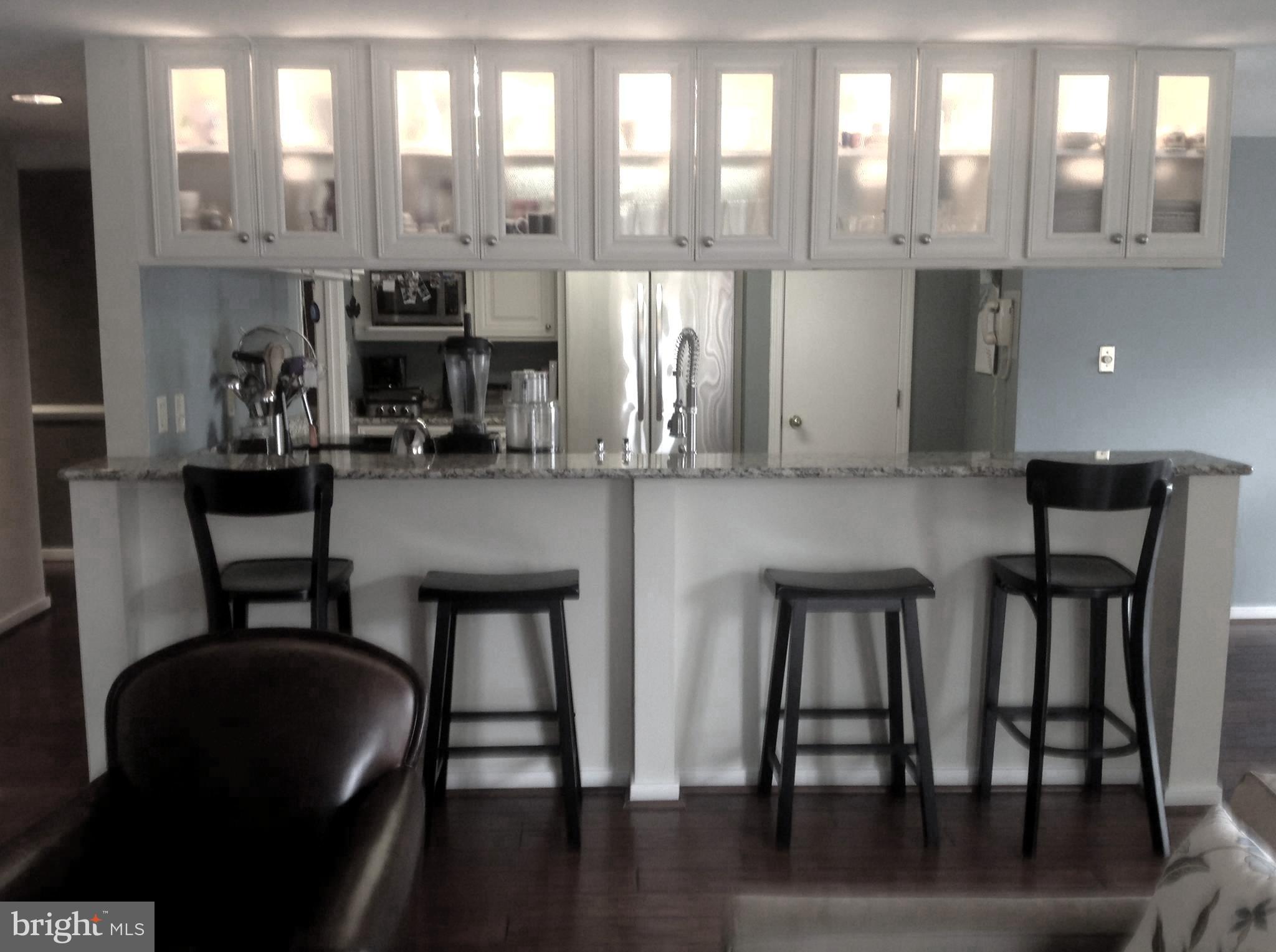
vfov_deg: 40.6
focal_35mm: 35
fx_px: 1288
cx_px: 638
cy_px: 476
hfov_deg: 52.7
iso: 80
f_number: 2.4
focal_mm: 4.28
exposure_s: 1/15
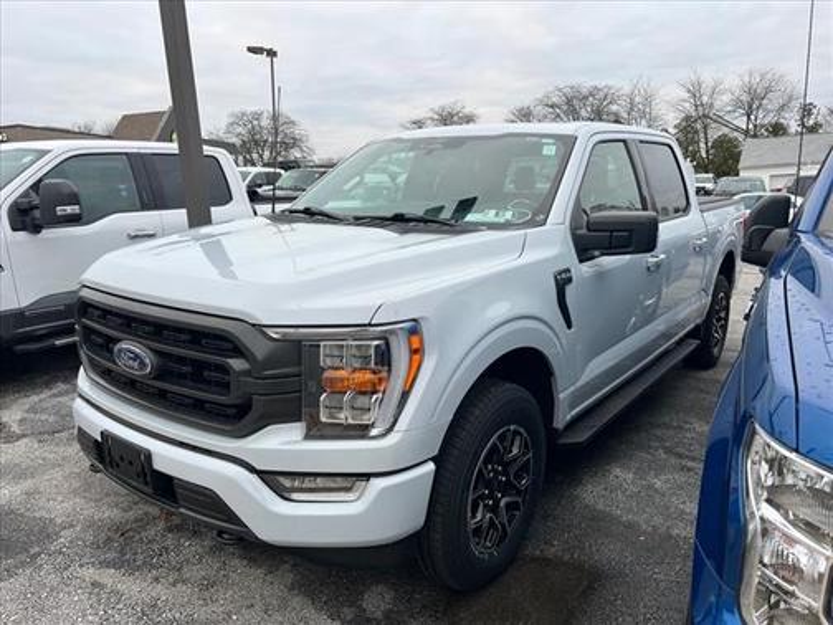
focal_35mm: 26
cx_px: 416
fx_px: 626
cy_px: 312
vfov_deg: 53.1
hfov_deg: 67.3
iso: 50
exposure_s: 1/121
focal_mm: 5.7
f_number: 1.5
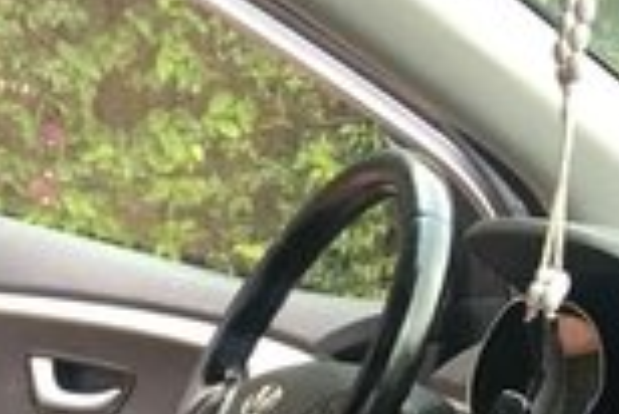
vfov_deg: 10.1
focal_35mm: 125
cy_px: 868
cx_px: 137
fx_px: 2151
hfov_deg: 16.3
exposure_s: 1/33
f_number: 2.2
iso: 40
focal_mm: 4.15
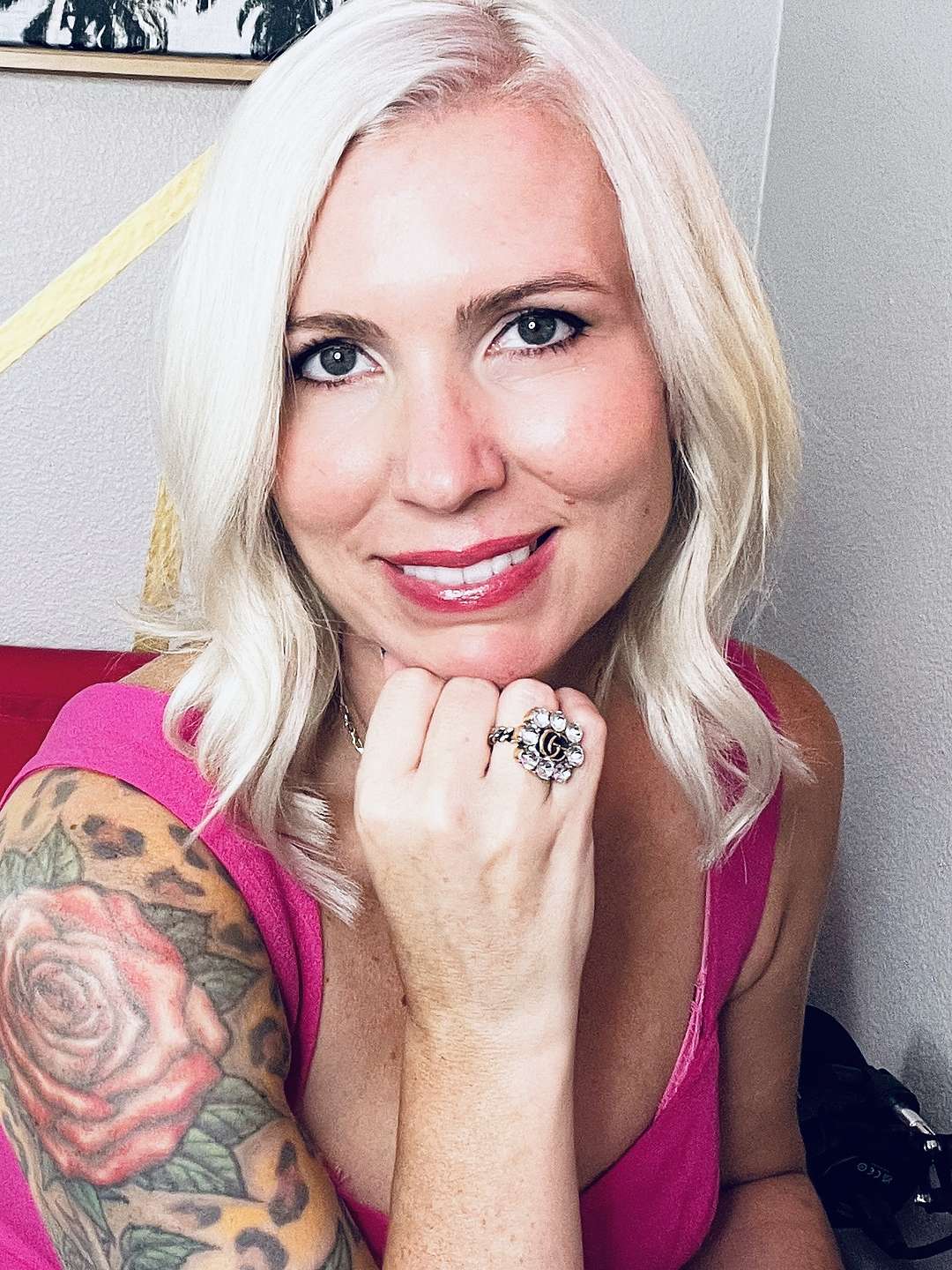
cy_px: 635
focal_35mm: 30
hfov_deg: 46.8
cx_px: 476
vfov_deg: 60.0
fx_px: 1100
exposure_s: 1/60
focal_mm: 2.71
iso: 125
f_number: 2.2
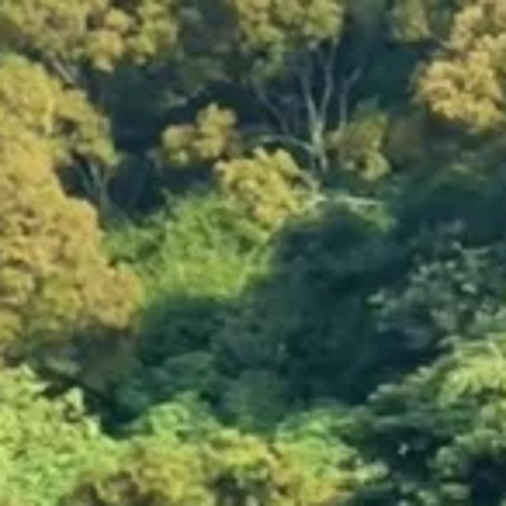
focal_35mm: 669
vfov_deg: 2.6
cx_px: 1043
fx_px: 11064
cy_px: 1300
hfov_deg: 2.6
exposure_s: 1/167
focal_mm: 9
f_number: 2.8
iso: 32
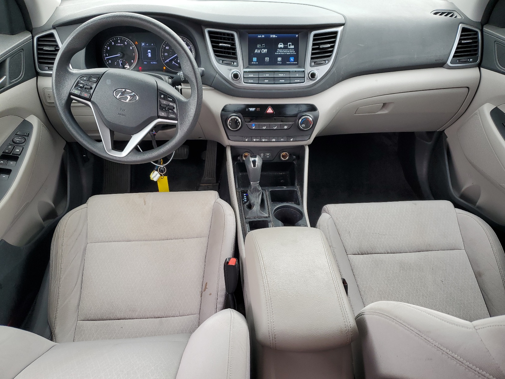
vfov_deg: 53.1
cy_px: 190
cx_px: 252
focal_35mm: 26
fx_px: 379
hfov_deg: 67.3
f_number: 1.5
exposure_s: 1/120
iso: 53
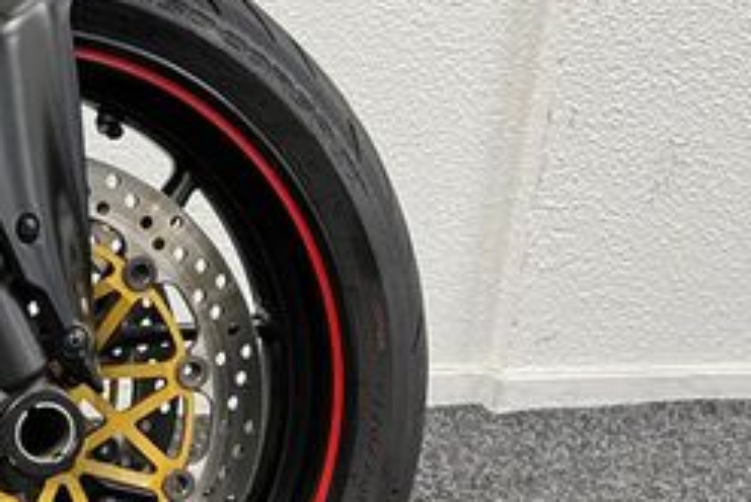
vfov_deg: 19.2
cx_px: -100
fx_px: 1461
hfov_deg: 26.3
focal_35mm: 70
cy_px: 420
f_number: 1.6
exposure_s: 1/50
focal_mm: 5.1
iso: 250
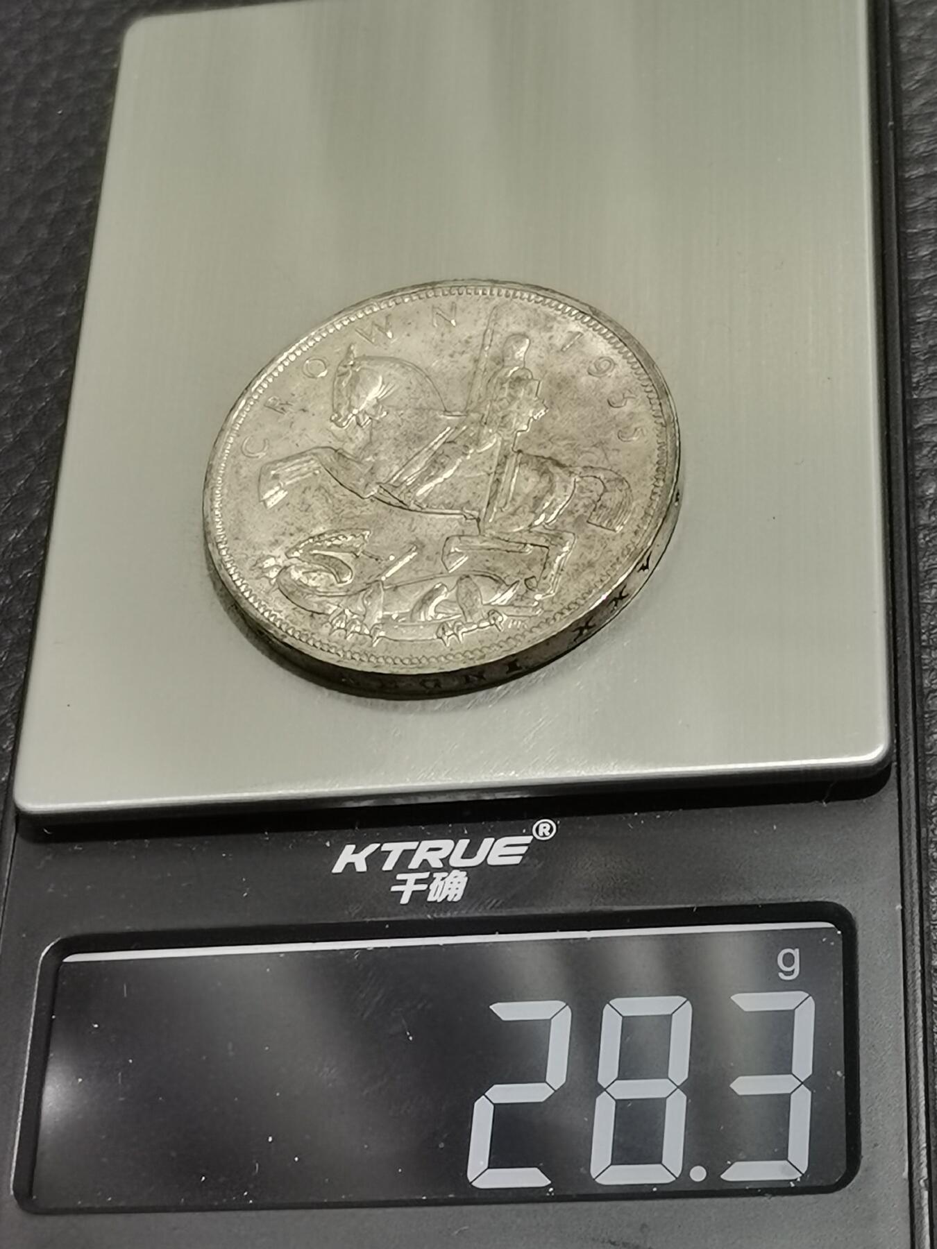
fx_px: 2996
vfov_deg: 23.6
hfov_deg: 17.8
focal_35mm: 83
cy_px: 624
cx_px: 468
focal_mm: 5.58
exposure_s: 1/100
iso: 160
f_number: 1.8
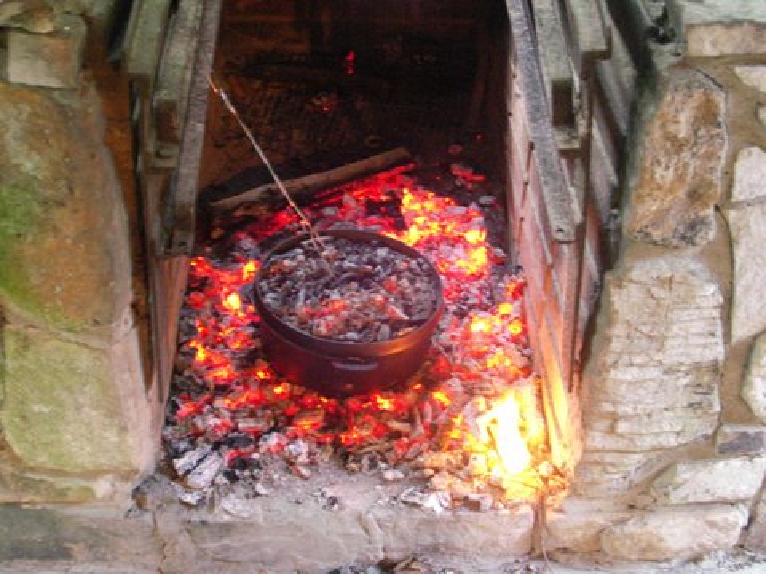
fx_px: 1106
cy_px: 287
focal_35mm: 50
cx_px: 383
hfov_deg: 38.2
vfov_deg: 29.1
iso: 800
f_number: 3.2
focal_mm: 13.1
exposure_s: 1/1.3
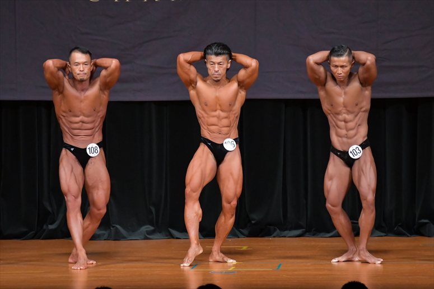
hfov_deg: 7.6
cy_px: 144
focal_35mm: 270
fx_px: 3253
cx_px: 217
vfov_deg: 5.1
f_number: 5.6
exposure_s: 1/400
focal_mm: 180
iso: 5000
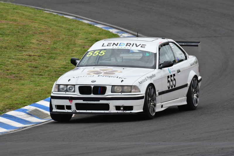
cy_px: 78
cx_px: 117
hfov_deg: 2.9
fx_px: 4681
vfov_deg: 1.9
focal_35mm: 720
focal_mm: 480
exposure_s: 1/640
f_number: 11
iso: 640
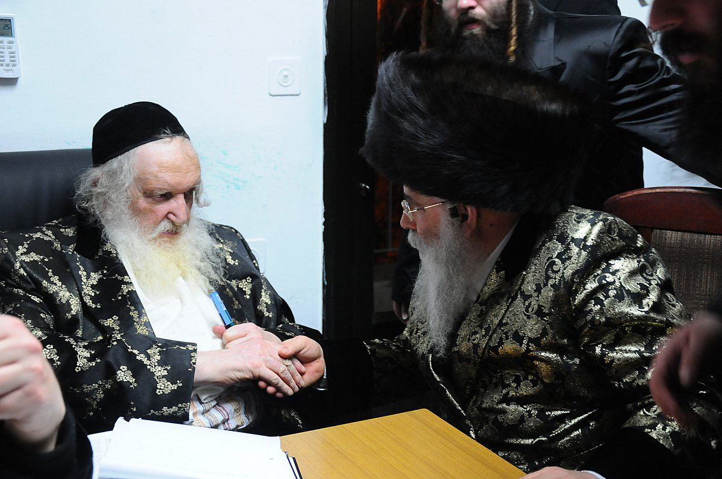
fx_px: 1052
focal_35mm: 52
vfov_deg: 25.7
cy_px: 240
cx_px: 361
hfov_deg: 37.9
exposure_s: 1/40
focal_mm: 35
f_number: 4.5
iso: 1250
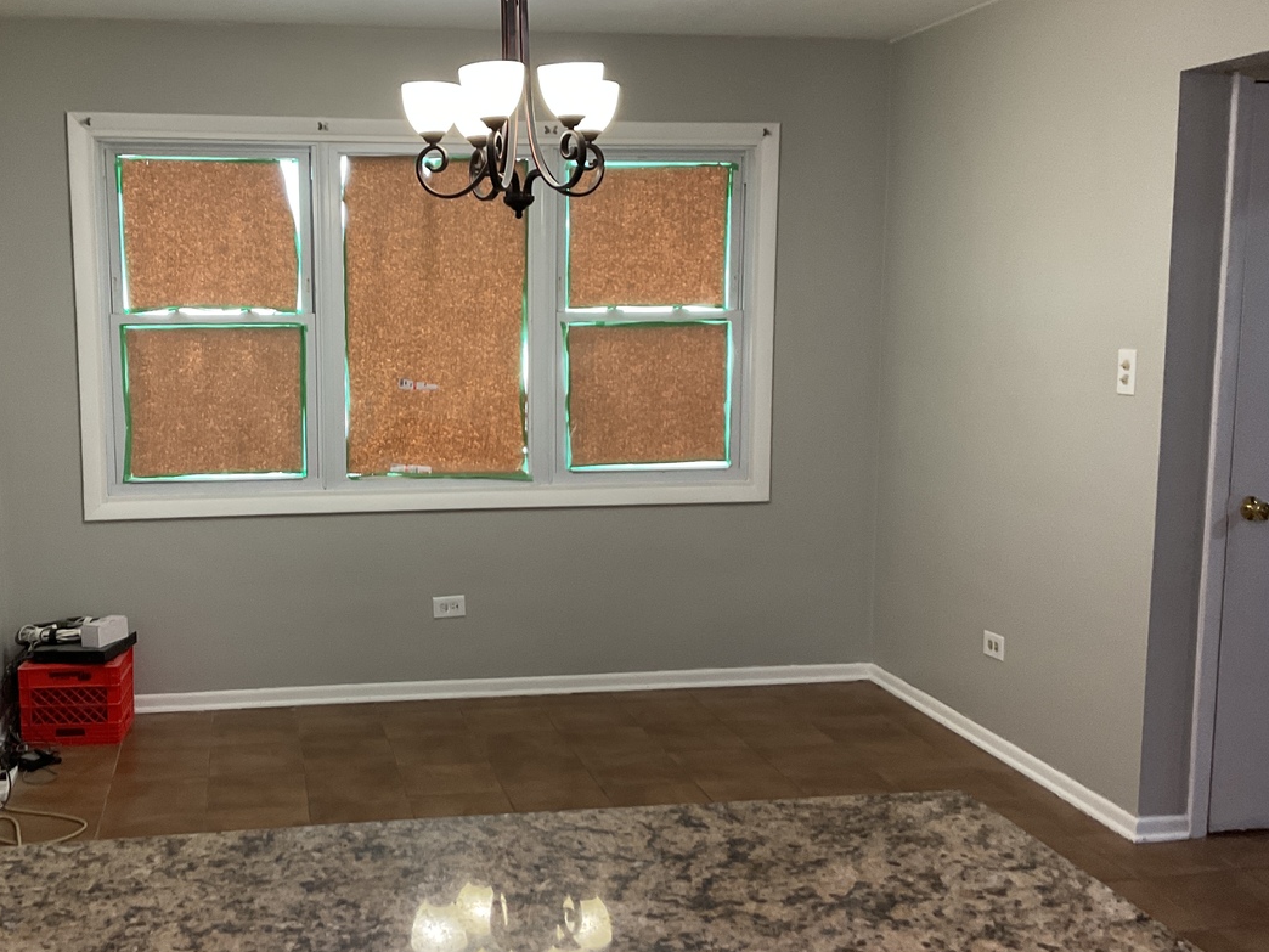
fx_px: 1466
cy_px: 496
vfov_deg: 36.0
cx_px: 472
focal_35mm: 40
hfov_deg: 46.4
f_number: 1.8
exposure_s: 1/60
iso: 125
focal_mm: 3
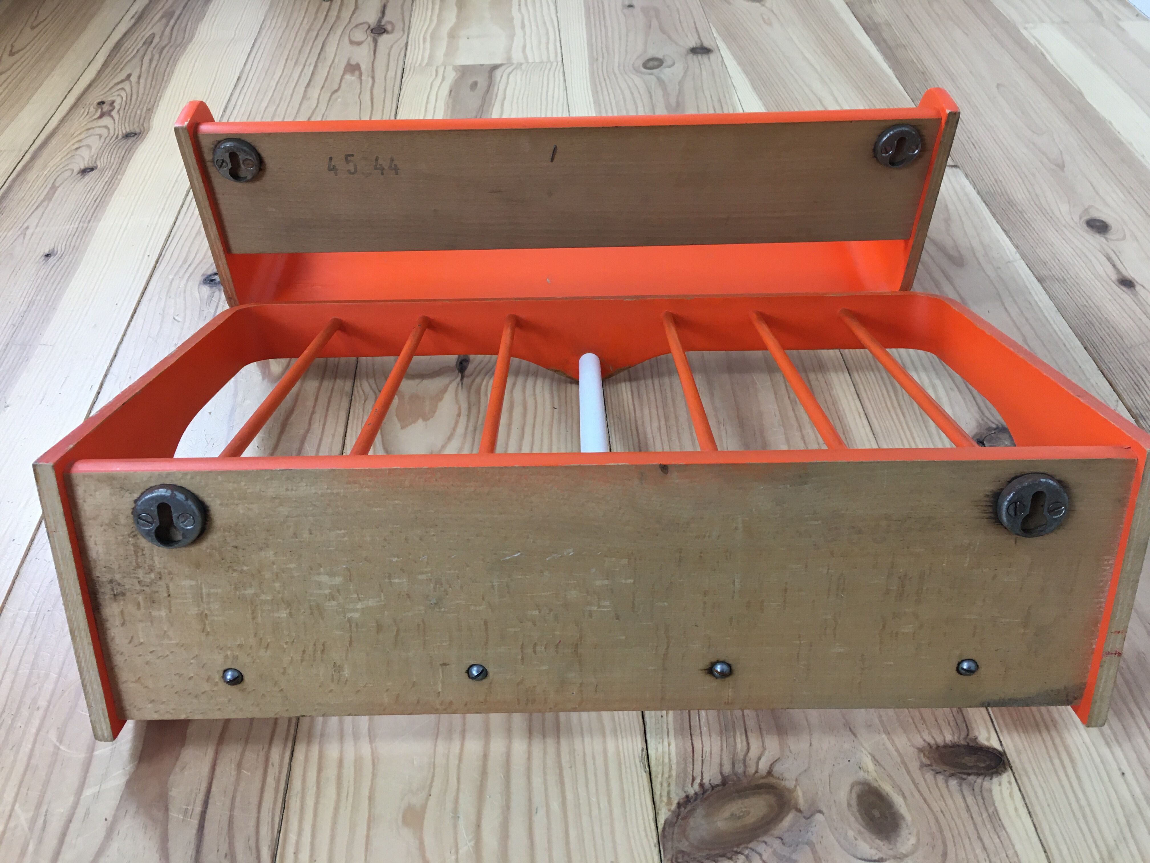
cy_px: 432
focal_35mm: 29
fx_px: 963
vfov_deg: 48.2
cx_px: 575
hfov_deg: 61.7
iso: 50
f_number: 2.2
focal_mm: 4.15
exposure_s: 1/33
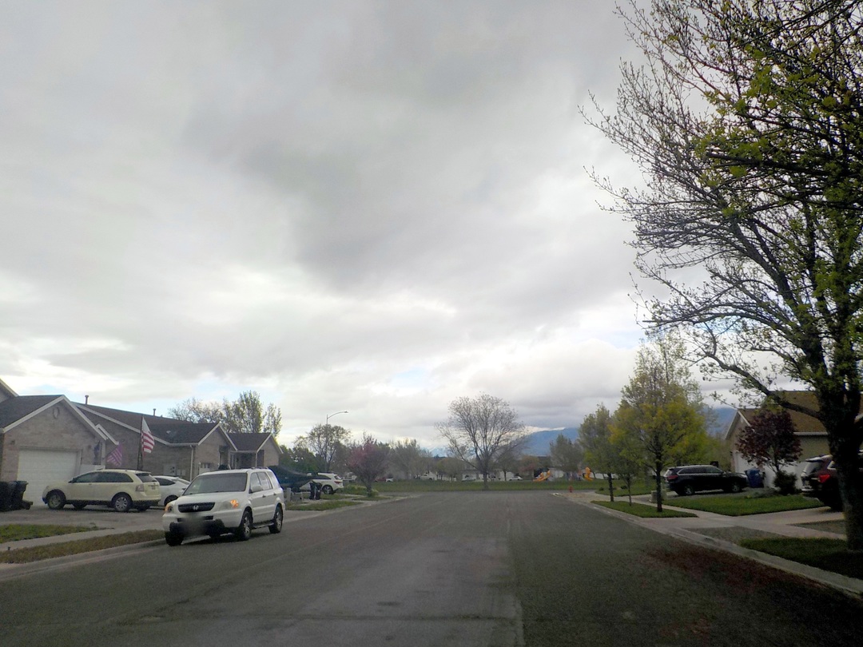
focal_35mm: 30
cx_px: 432
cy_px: 324
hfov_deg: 60.0
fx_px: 748
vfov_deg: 46.8
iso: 125
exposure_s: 1/800
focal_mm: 4.1
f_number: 3.3
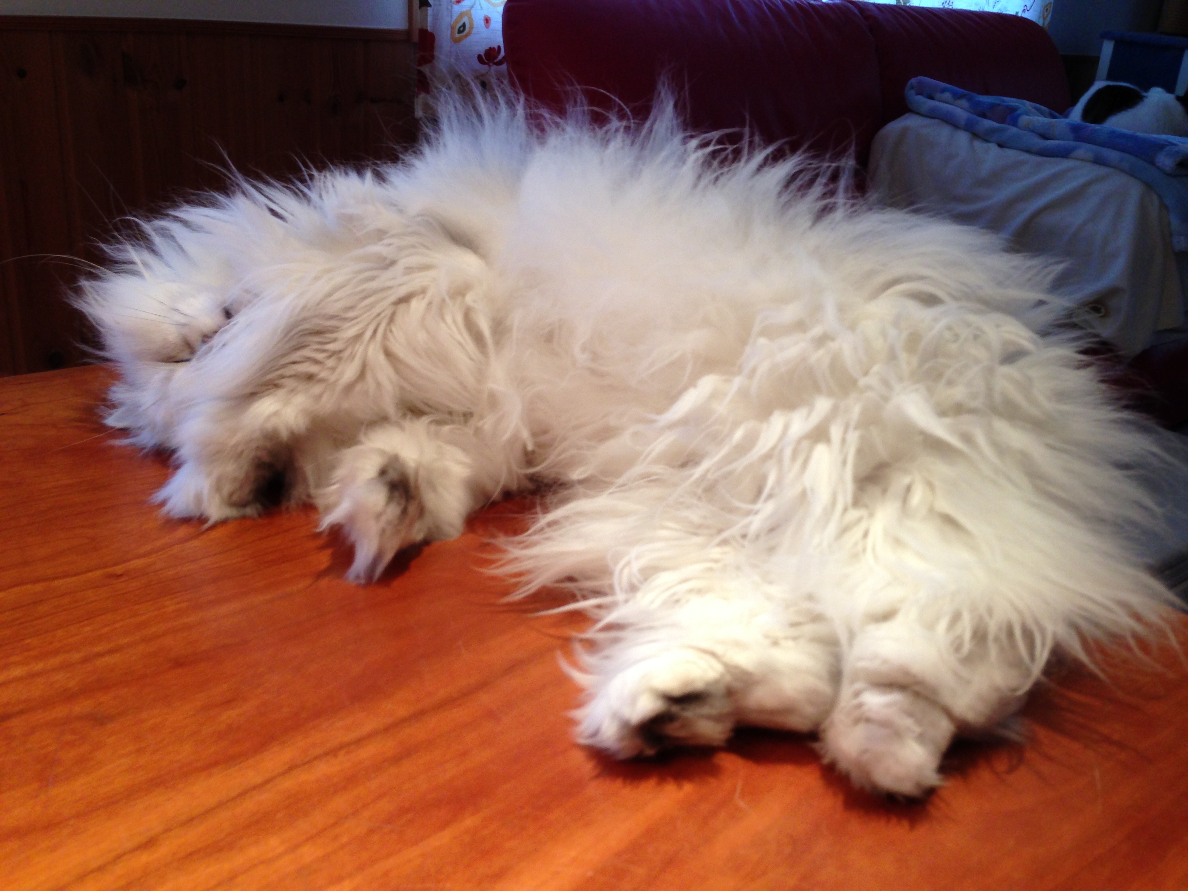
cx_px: 594
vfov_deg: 42.9
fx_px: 1133
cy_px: 446
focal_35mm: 33
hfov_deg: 55.4
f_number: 2.4
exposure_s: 1/20
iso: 80
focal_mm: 4.13
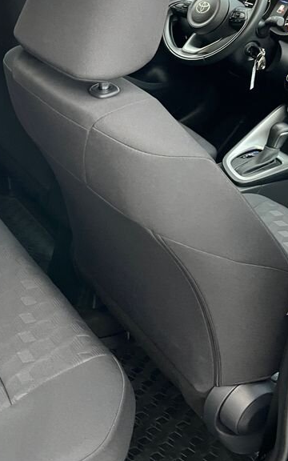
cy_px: 176
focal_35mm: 49
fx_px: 615
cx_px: 28
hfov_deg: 25.5
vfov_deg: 40.8
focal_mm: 5.1
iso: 640
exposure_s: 1/40
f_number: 1.6
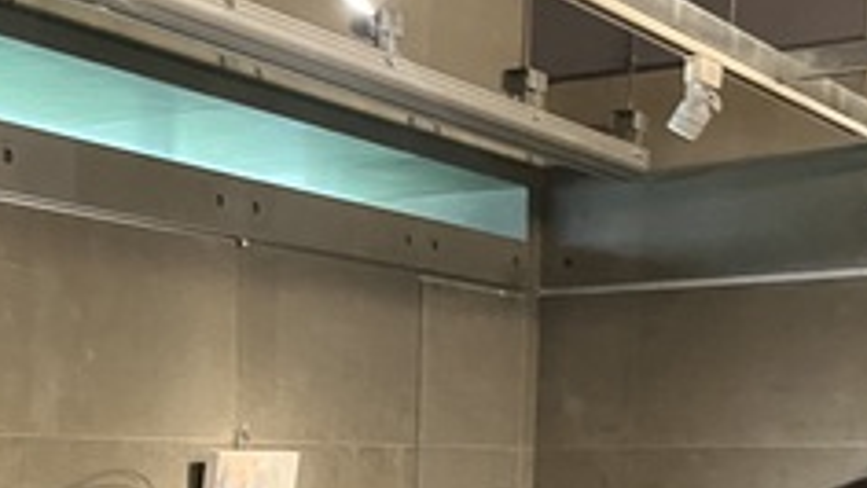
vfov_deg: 13.9
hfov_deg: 23.7
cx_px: -84
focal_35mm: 84
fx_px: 1932
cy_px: 637
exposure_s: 1/60
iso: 500
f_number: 1.6
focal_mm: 5.1
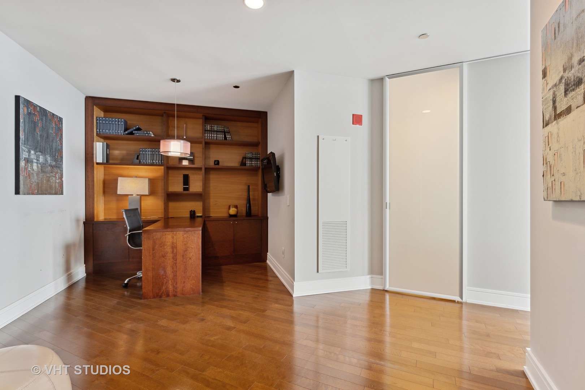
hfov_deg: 95.0
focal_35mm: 16
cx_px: 292
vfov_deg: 72.1
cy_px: 195
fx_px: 268
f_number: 9.5
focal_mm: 16.5
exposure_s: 1/3.33
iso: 200
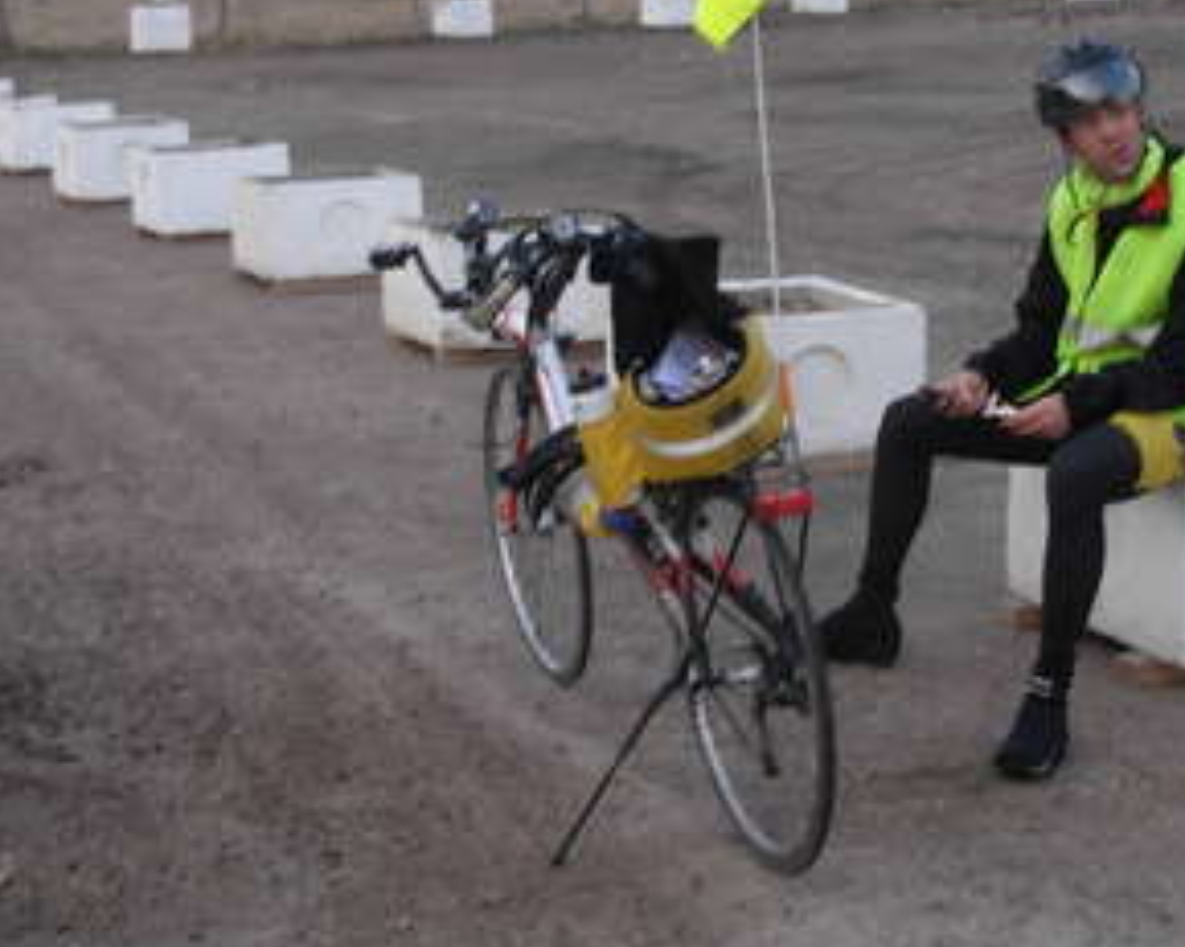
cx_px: 828
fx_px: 2700
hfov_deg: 24.6
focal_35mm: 77
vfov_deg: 19.9
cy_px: 344
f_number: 2.9
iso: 79
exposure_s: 1/76.1
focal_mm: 6.3
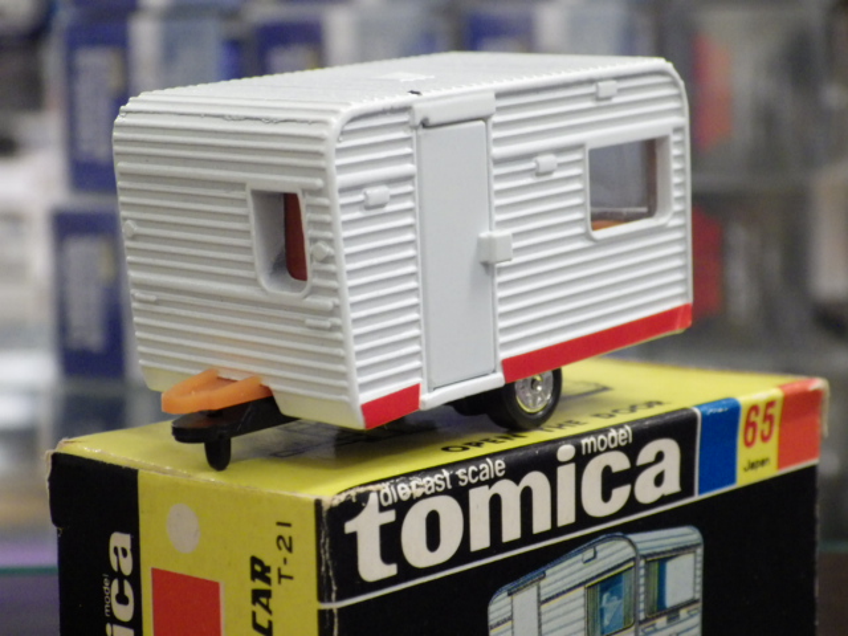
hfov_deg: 22.5
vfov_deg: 17.0
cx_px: 424
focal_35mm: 87
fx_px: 2131
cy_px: 318
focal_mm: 15.6
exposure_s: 1/30
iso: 800
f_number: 4.4
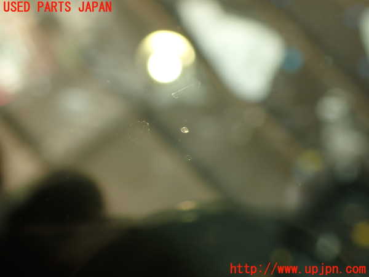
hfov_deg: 56.8
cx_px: 184
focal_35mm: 32
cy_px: 138
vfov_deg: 44.2
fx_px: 341
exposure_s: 1/60
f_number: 2.4
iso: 200
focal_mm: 5.79
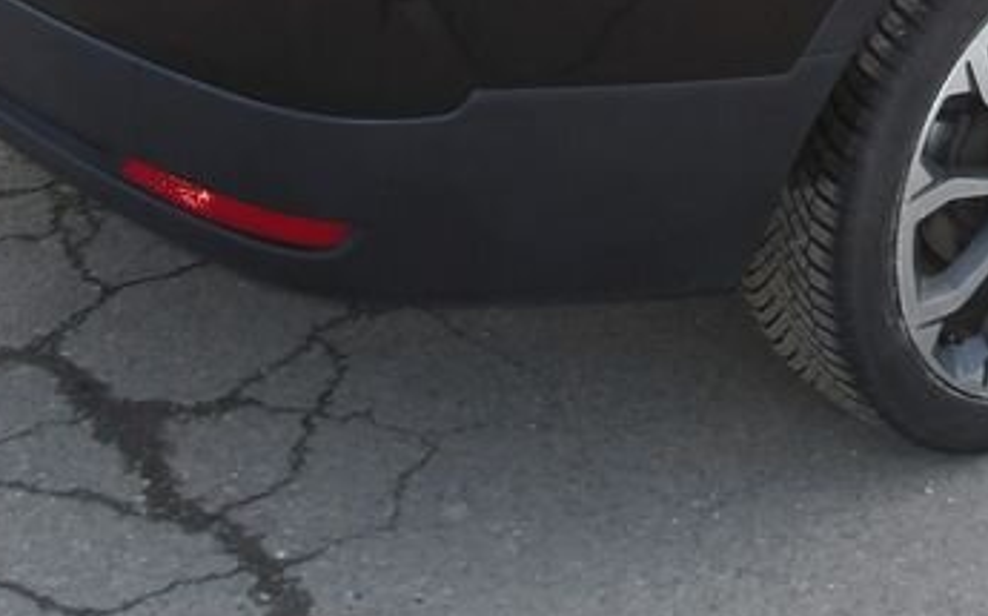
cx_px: 879
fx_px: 2287
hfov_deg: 23.8
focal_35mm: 85
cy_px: -332
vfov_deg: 14.2
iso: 100
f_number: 3
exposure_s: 1/147
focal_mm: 4.9
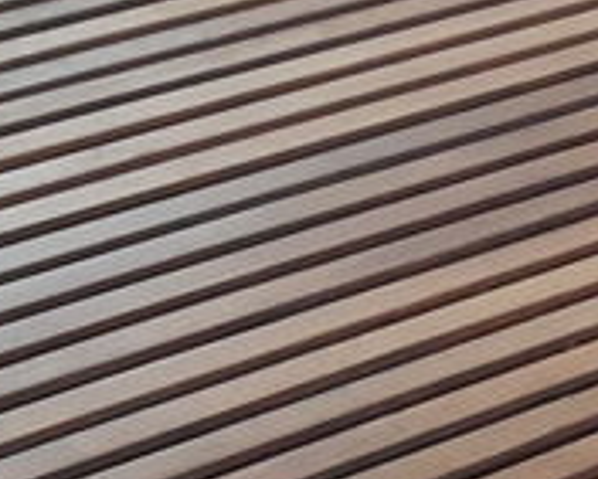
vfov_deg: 10.3
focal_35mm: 150
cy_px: 387
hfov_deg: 12.0
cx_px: 996
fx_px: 2656
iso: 125
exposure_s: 1/50
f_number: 1.7
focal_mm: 3.71
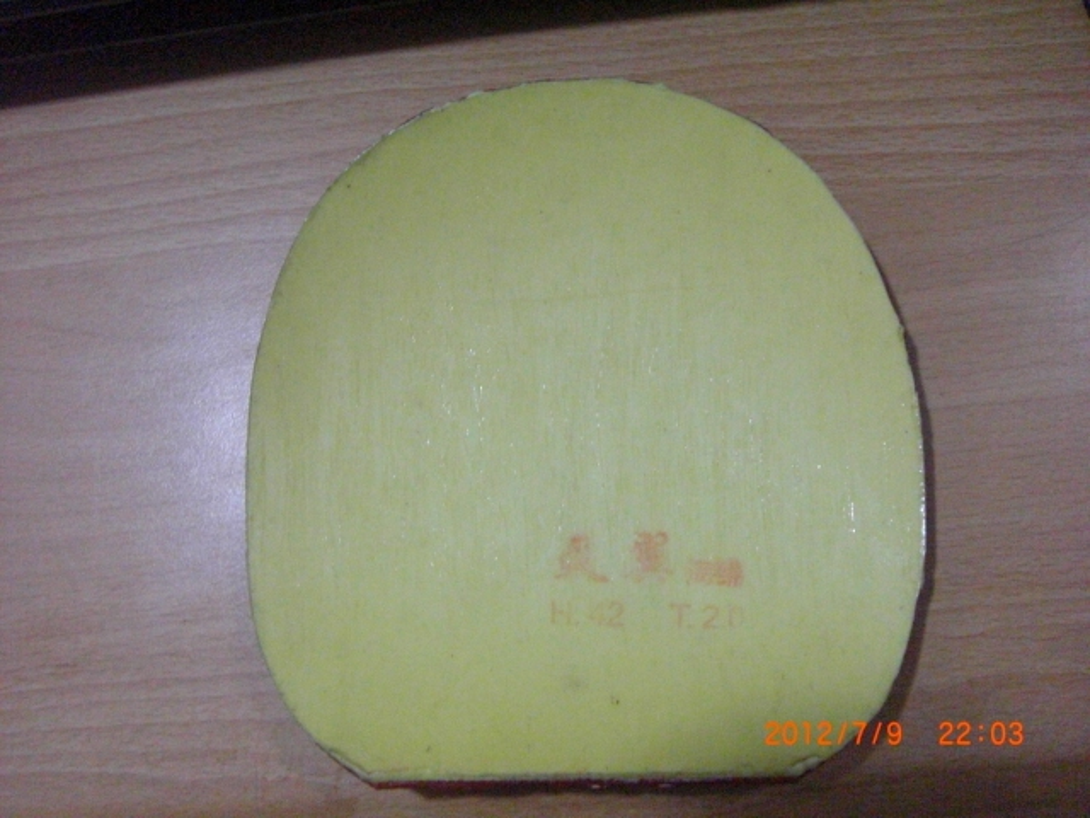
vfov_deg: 37.7
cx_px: 545
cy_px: 409
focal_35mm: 38
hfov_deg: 49.0
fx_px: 1197
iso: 800
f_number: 2.7
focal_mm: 6.2
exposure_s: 1/50
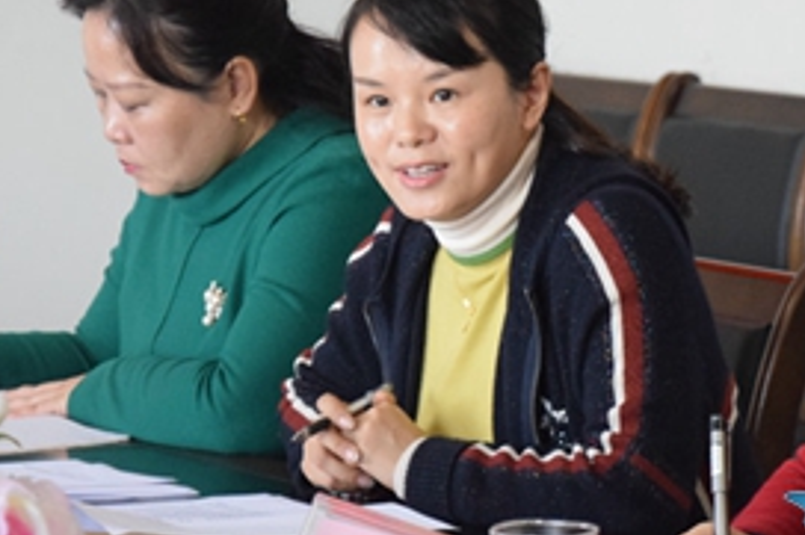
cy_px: 191
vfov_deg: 5.5
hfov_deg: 8.3
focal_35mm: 248
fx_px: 5542
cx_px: 565
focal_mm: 90
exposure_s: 1/125
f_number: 5.6
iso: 3200
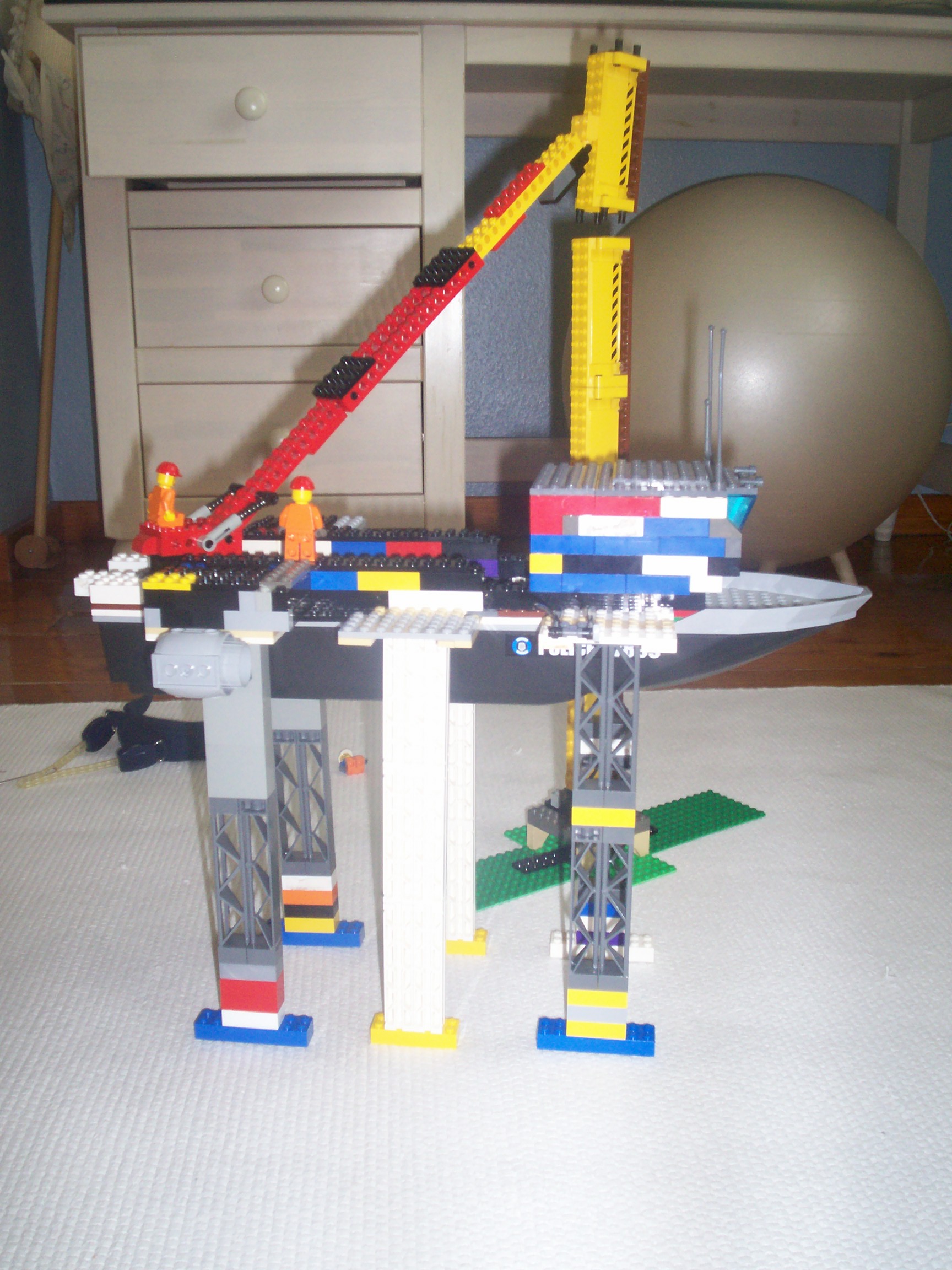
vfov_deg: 51.4
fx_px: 1320
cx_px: 476
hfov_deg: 39.7
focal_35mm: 36
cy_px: 635
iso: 140
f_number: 4.5
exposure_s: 1/64
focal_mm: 5.9
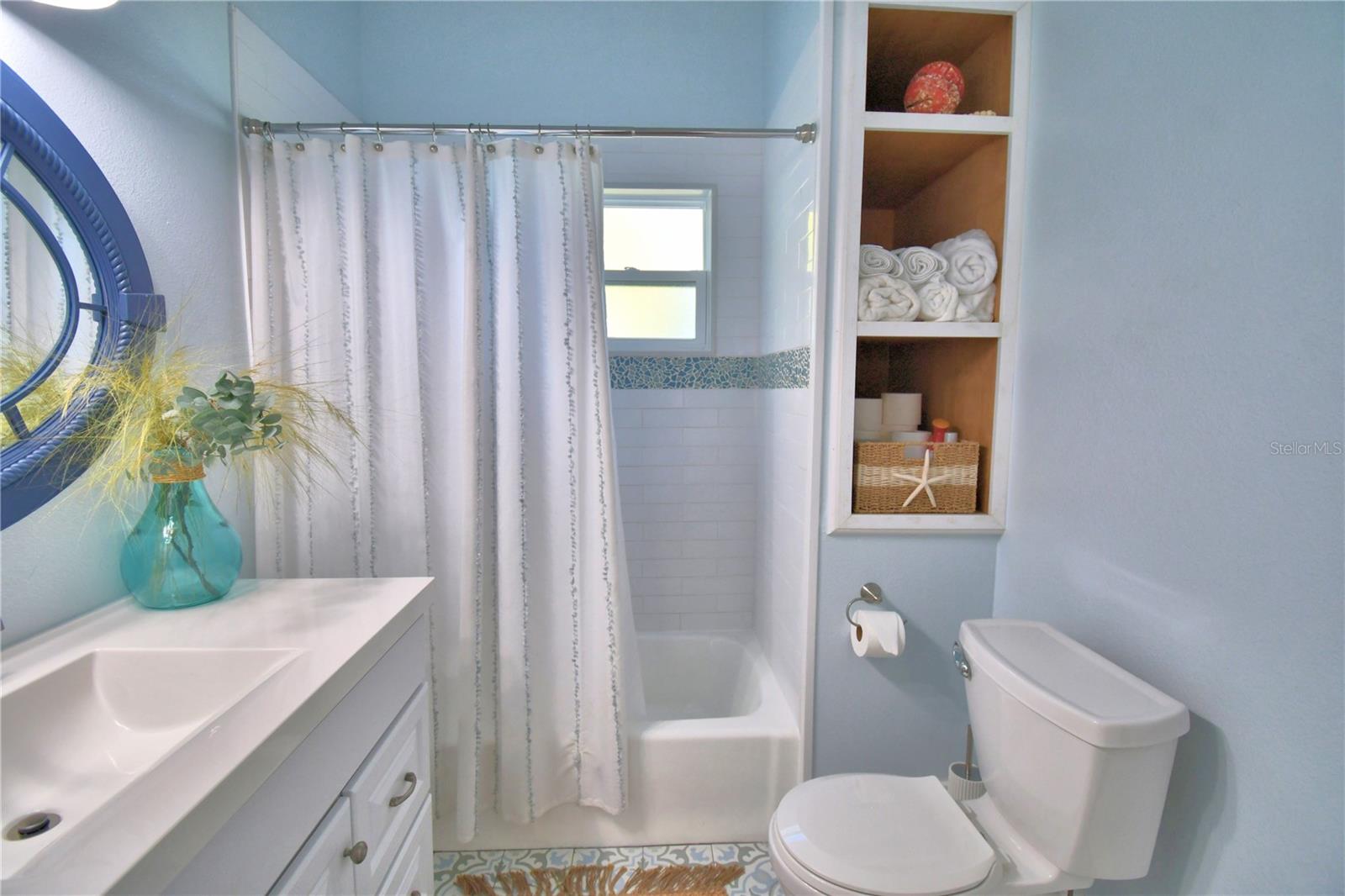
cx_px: 672
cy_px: 448
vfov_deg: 77.3
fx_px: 560
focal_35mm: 15
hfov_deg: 100.4
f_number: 4.5
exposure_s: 1/100
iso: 400
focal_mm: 10
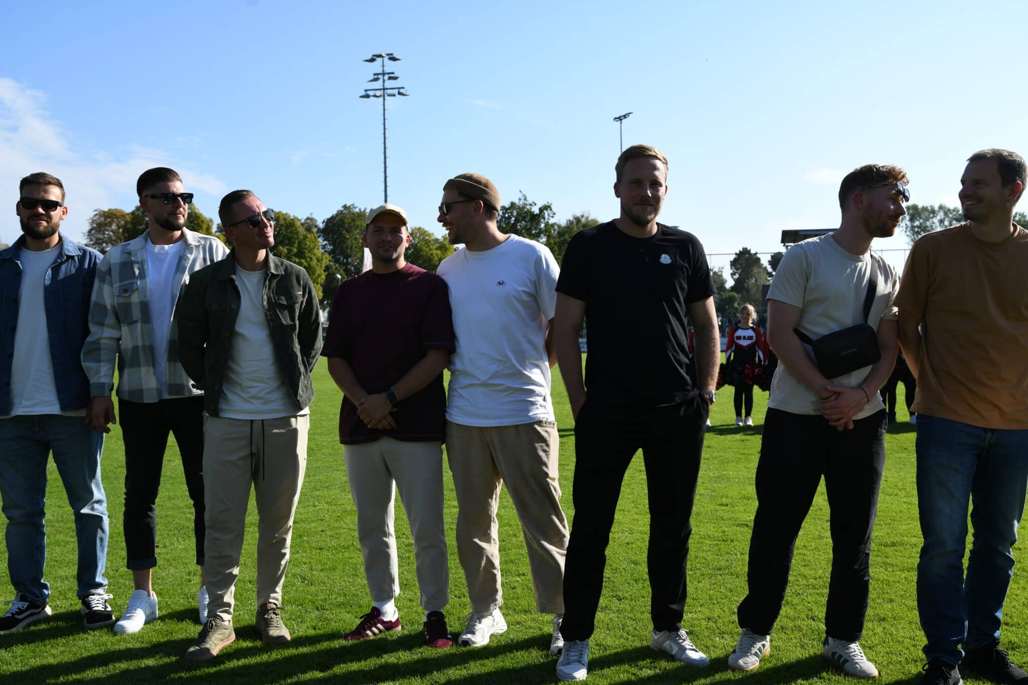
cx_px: 514
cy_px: 342
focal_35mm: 36
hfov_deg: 53.1
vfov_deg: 36.9
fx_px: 1028
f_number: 5.6
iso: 280
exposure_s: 1/1250
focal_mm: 36
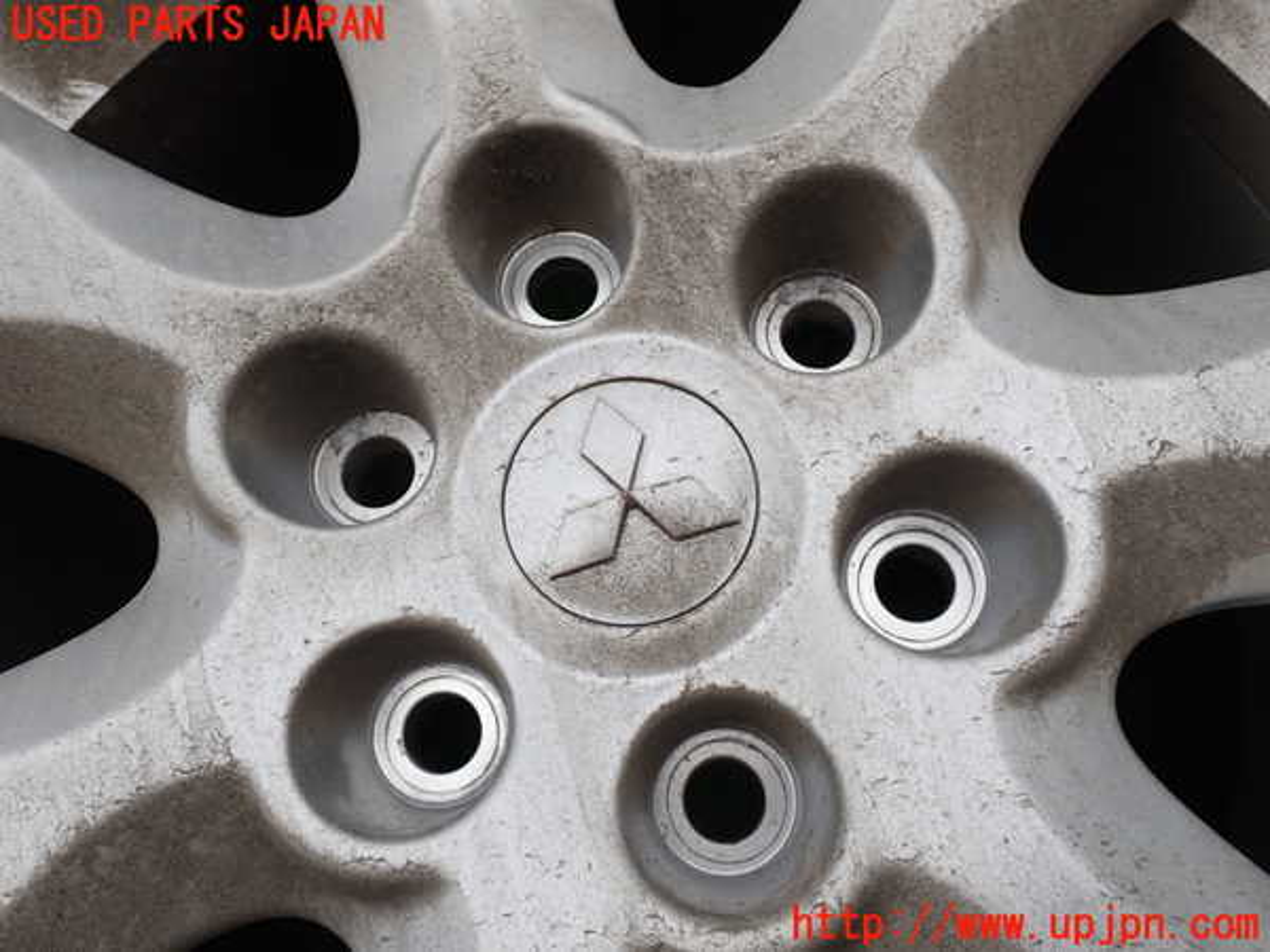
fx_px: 1101
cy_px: 476
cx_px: 635
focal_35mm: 30
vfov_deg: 46.8
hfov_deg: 60.0
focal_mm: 5.4
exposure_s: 1/160
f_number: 3.2
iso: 100
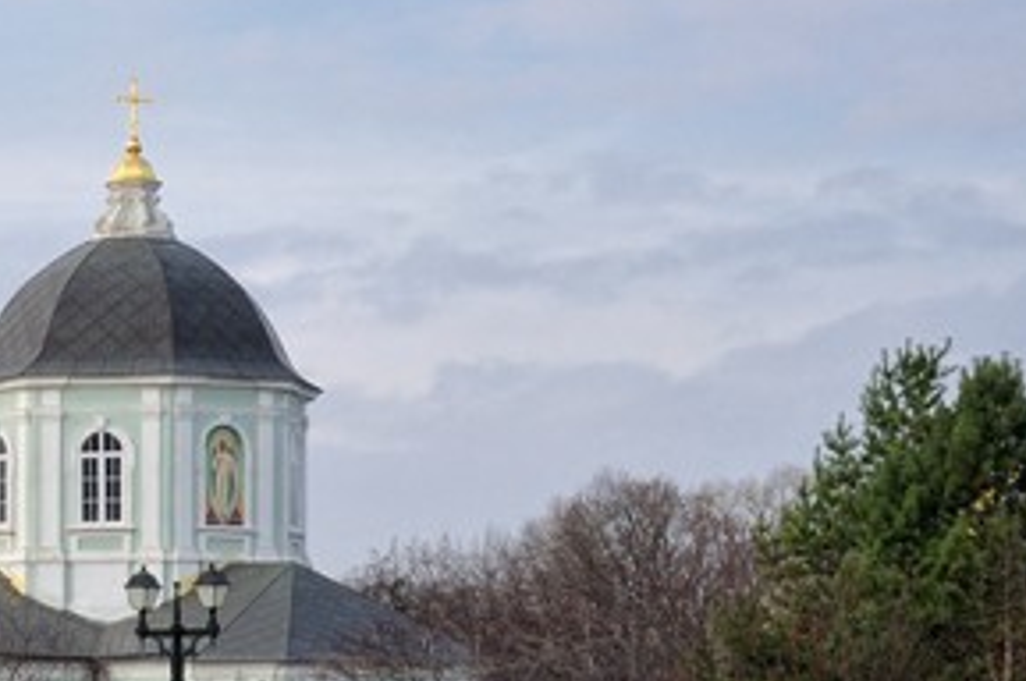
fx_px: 3188
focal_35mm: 112
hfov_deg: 17.3
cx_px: -280
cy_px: 555
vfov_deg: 12.1
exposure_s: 1/200
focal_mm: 24
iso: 250
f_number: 9
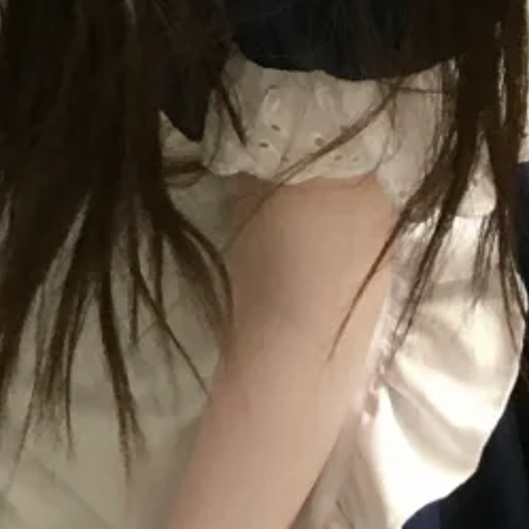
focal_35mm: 148
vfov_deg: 10.3
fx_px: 2559
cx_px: -561
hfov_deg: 10.7
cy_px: -739
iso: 125
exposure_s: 1/33
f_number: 2.2
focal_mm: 4.15
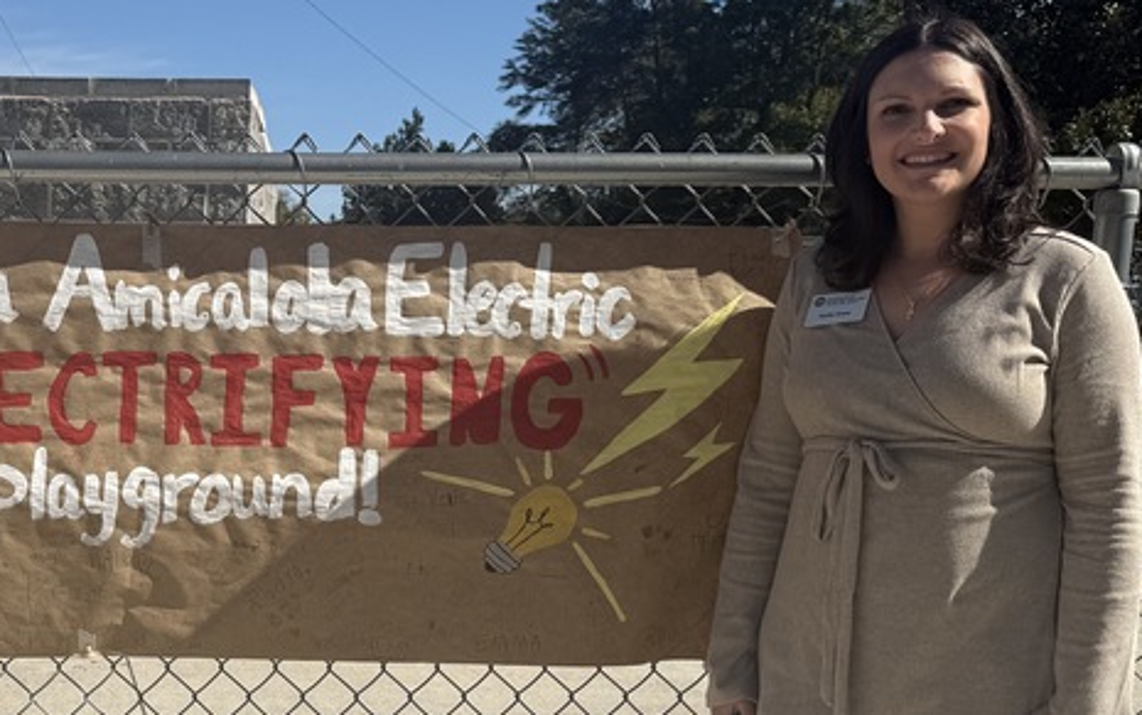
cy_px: 543
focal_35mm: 56
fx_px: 1744
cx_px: 88
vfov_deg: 22.9
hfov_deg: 34.0
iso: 80
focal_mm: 6.76
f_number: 1.78
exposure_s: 1/6711
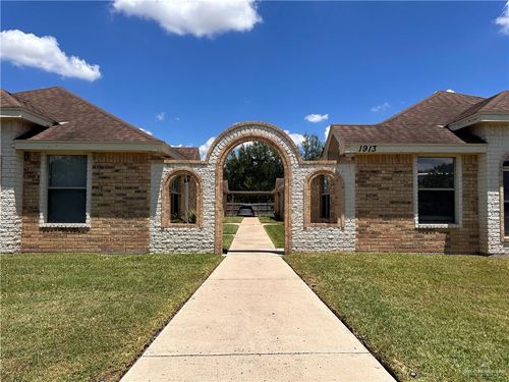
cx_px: 254
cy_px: 191
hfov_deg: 71.6
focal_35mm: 24
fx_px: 353
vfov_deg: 56.8
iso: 80
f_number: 1.78
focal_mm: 6.86
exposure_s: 1/6623
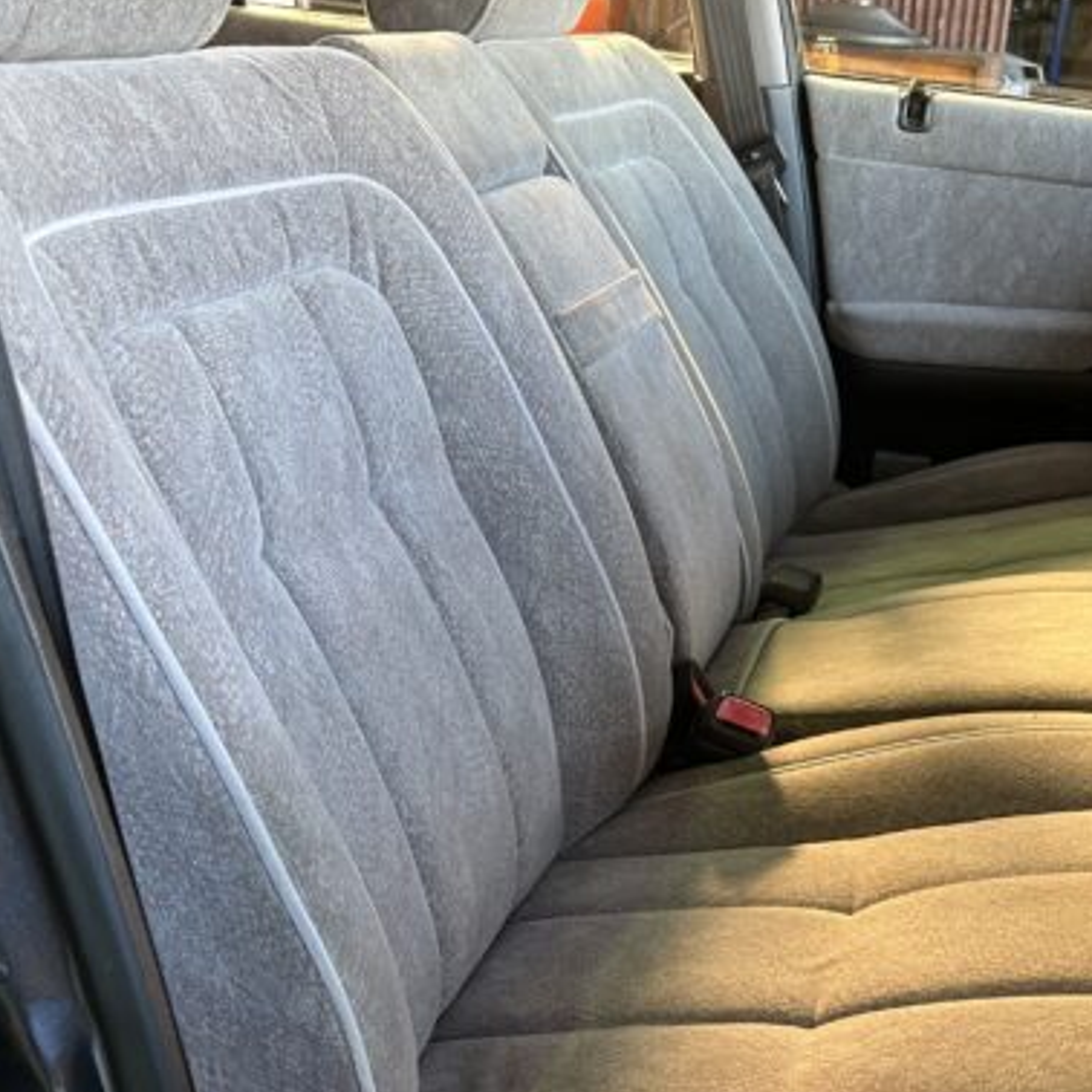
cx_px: 809
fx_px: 1499
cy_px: 731
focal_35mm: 42
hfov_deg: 39.0
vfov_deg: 39.5
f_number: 1.5
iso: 80
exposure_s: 1/60
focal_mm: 5.7
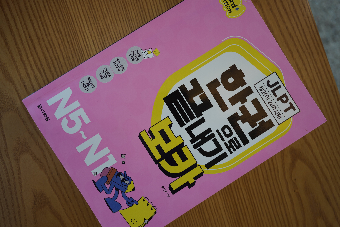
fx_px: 331
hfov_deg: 54.4
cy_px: 114
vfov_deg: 37.9
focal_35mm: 35
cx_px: 170
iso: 100
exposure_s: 1/80
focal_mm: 35
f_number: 4.5
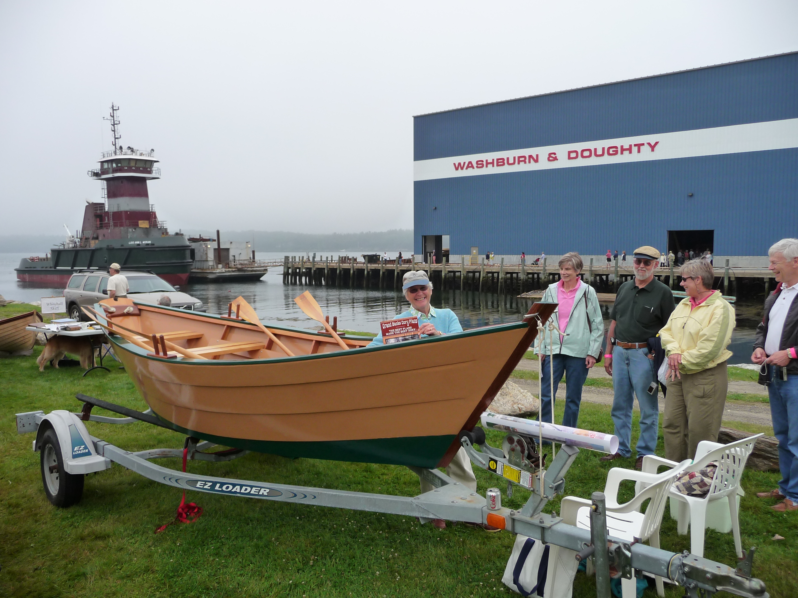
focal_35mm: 28
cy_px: 299
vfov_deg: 49.7
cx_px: 399
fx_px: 645
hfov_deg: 63.4
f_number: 3.3
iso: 160
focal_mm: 4.7
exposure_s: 1/400
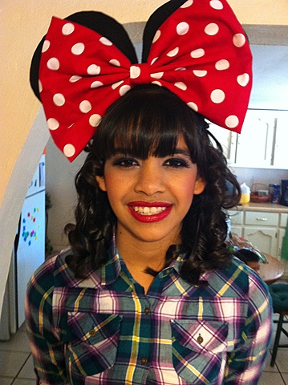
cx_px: 144
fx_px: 389
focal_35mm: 35
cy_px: 192
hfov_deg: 40.6
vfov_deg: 52.7
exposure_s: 1/15
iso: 400
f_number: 2.8
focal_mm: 3.85
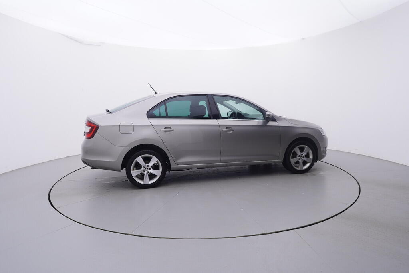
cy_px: 136
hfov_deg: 77.3
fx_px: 256
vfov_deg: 56.2
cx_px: 204
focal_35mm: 22
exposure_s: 1/80
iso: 200
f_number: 5
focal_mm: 15
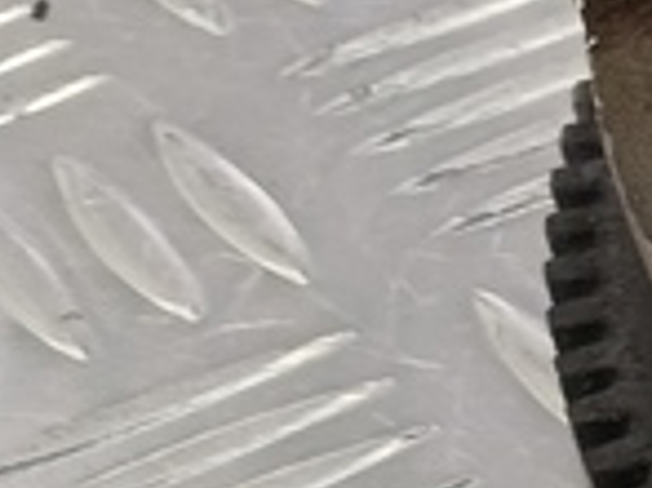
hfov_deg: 8.8
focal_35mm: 160
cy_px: 102
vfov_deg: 9.2
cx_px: 2262
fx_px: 3011
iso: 181
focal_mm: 4.11
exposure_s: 1/50
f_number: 1.6
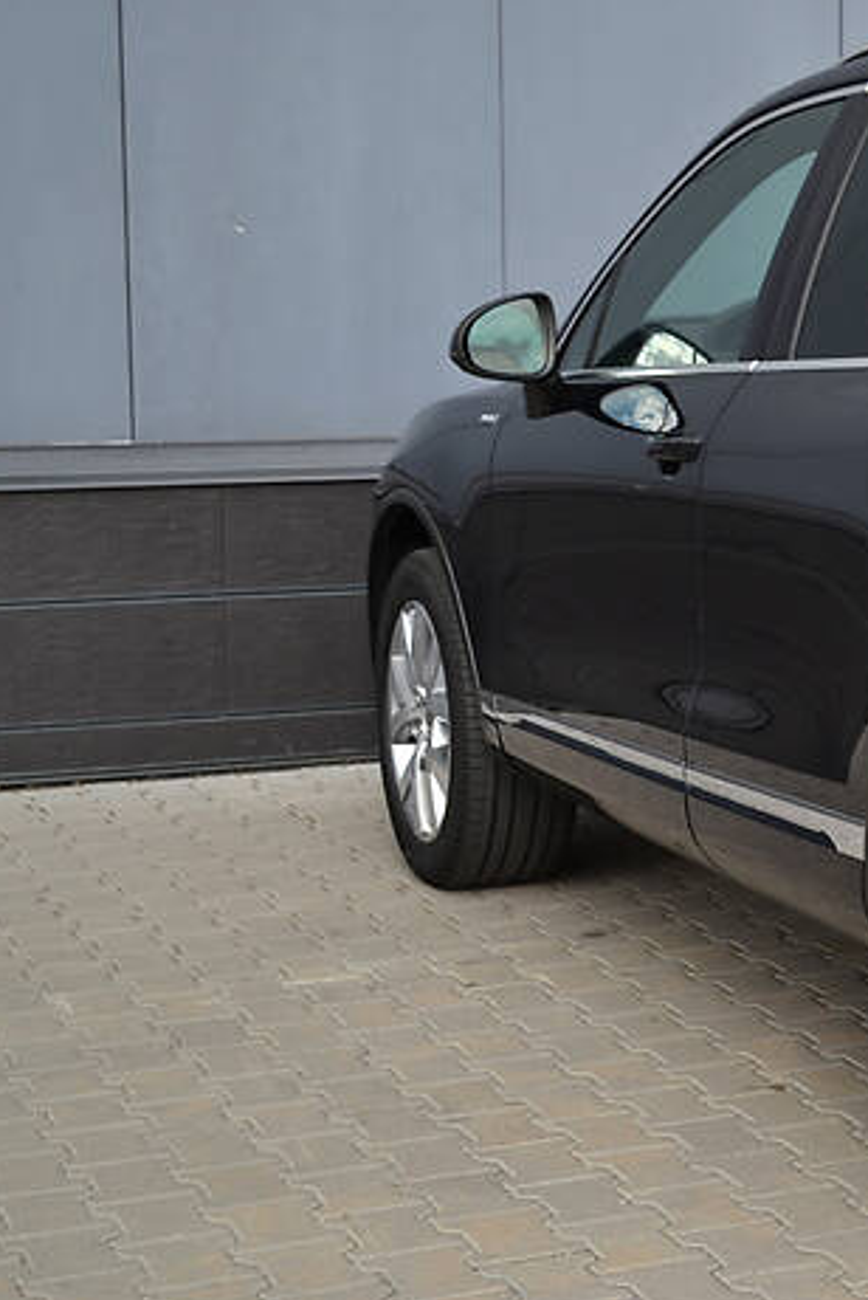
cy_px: 627
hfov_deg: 16.8
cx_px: 1046
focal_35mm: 78
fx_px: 2817
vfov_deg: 26.0
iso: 100
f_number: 4.5
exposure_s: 1/250
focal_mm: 30
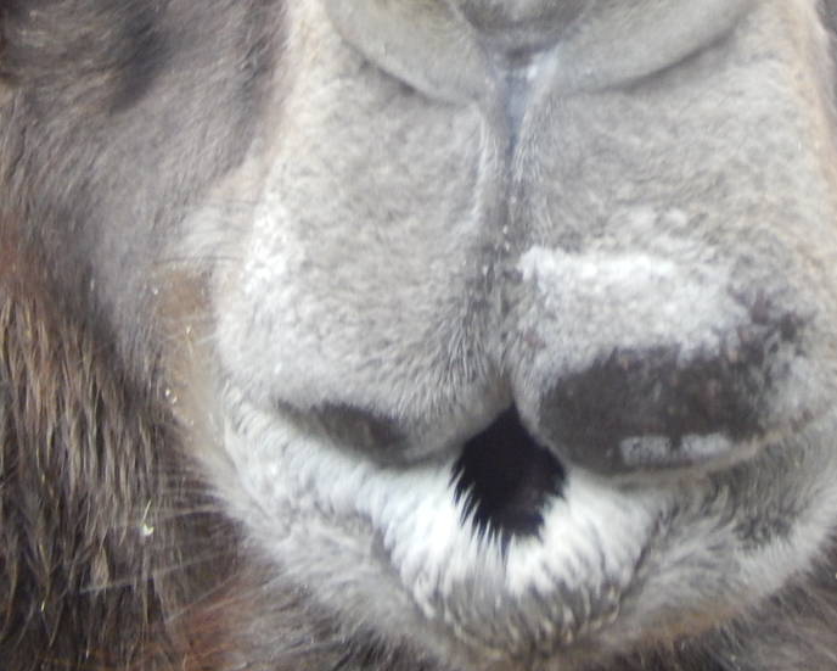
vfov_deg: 2.0
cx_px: 583
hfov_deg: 2.4
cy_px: 29
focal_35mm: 794
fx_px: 19677
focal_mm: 62.2
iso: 400
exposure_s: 1/50
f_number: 5.7
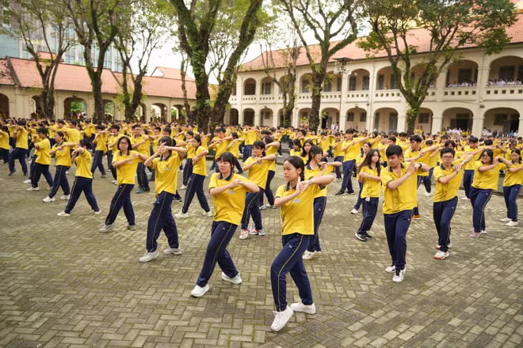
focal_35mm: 28
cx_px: 262
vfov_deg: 46.4
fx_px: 407
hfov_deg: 65.5
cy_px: 174
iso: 500
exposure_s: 1/500
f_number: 3.5
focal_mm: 28
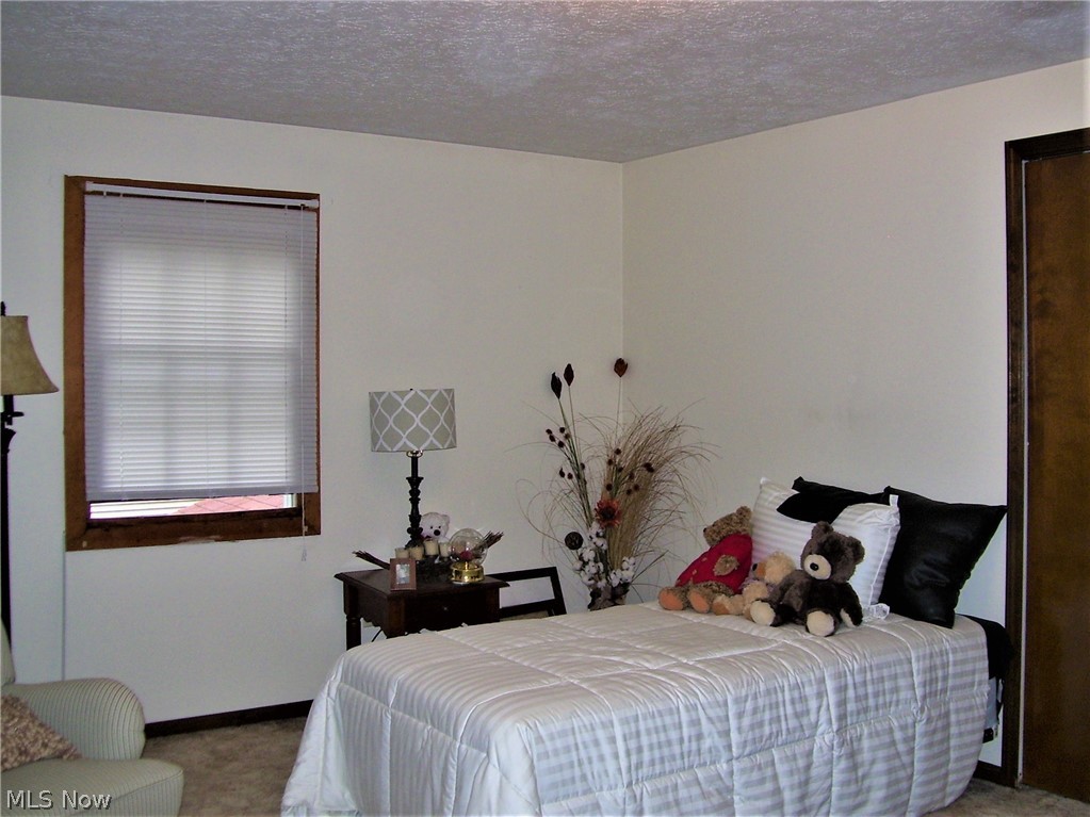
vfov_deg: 39.6
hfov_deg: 51.4
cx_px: 545
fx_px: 1133
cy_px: 408
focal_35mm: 36
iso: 80
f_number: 2.7
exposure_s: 1/60
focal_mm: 6
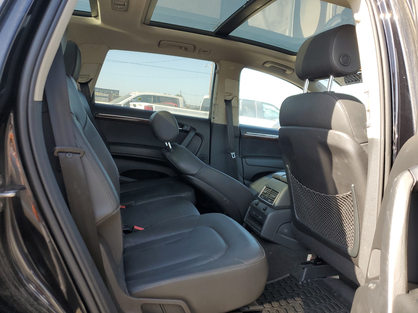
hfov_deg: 67.3
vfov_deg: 53.1
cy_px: 156
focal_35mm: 26
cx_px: 209
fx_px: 314
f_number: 1.5
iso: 50
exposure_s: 1/278
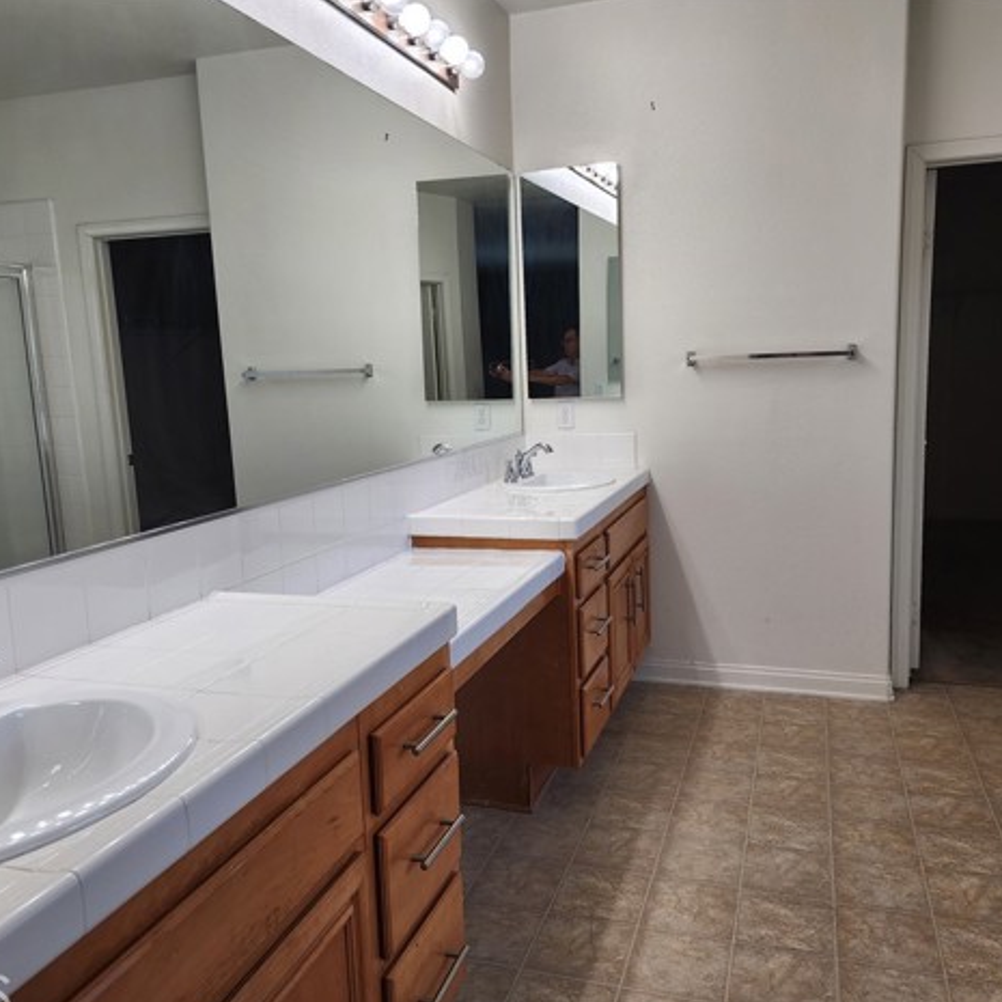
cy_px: 509
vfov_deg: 57.3
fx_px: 917
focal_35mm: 28
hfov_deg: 57.3
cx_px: 506
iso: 64
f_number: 1.8
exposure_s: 1/120
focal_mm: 6.4
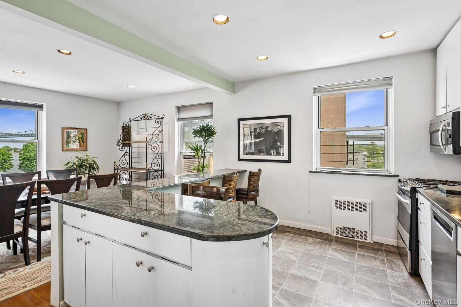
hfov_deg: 91.6
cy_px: 154
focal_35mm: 18
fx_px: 224
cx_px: 230
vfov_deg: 68.9
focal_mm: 17.5
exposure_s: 1/200
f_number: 8
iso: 400
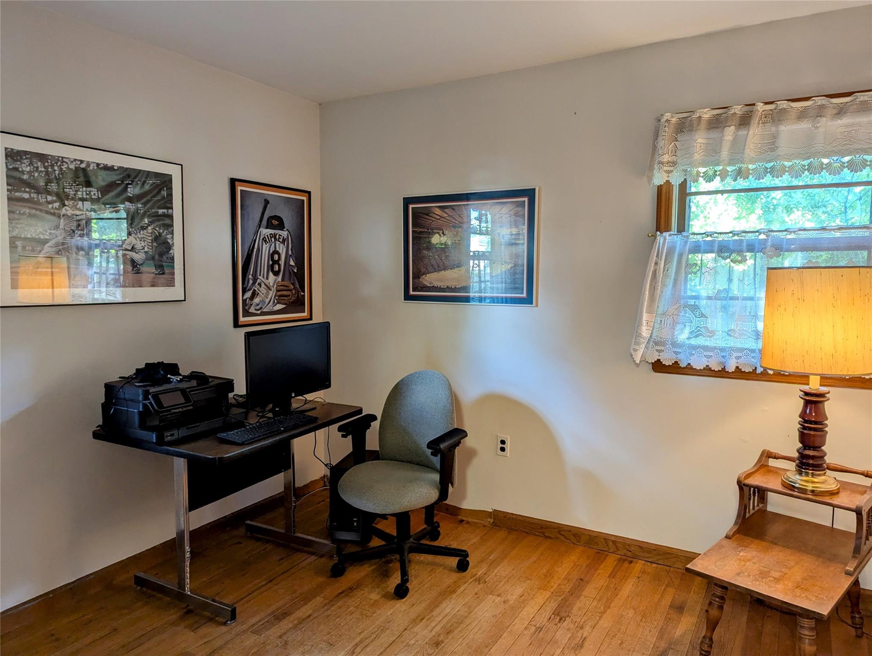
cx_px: 436
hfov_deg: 71.5
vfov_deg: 56.9
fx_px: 605
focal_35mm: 24
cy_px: 328
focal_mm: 6.81
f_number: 1.85
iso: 97
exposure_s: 1/24
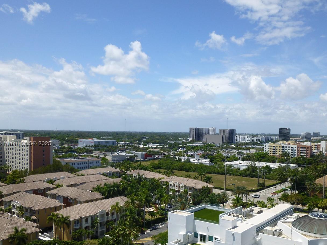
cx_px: 181
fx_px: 312
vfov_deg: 42.8
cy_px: 144
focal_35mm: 33
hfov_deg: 55.2
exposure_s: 1/320
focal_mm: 4.5
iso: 100
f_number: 9
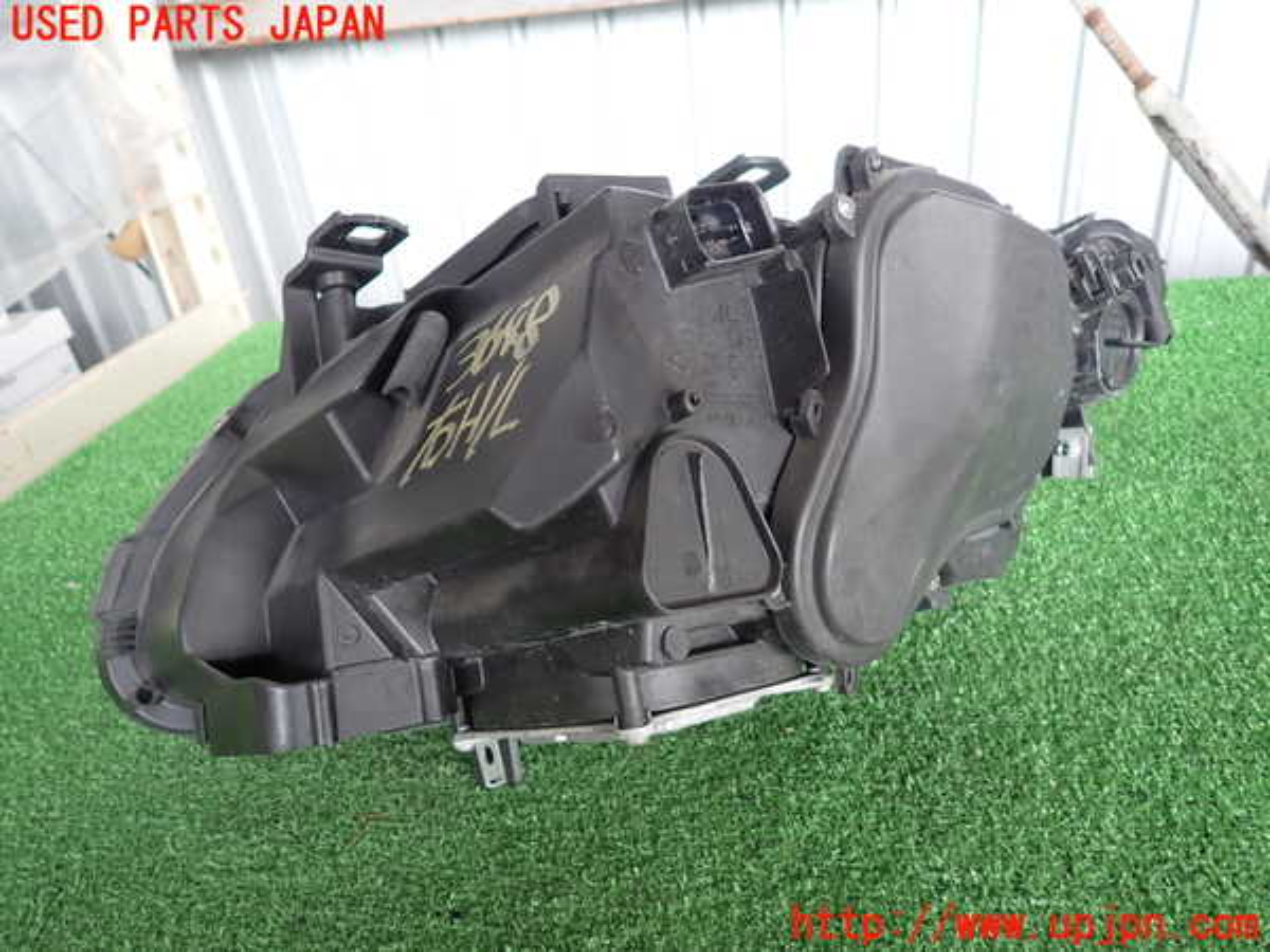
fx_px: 917
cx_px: 635
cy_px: 476
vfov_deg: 54.9
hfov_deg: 69.4
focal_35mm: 25
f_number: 2
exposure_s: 1/60
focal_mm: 4.5
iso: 100
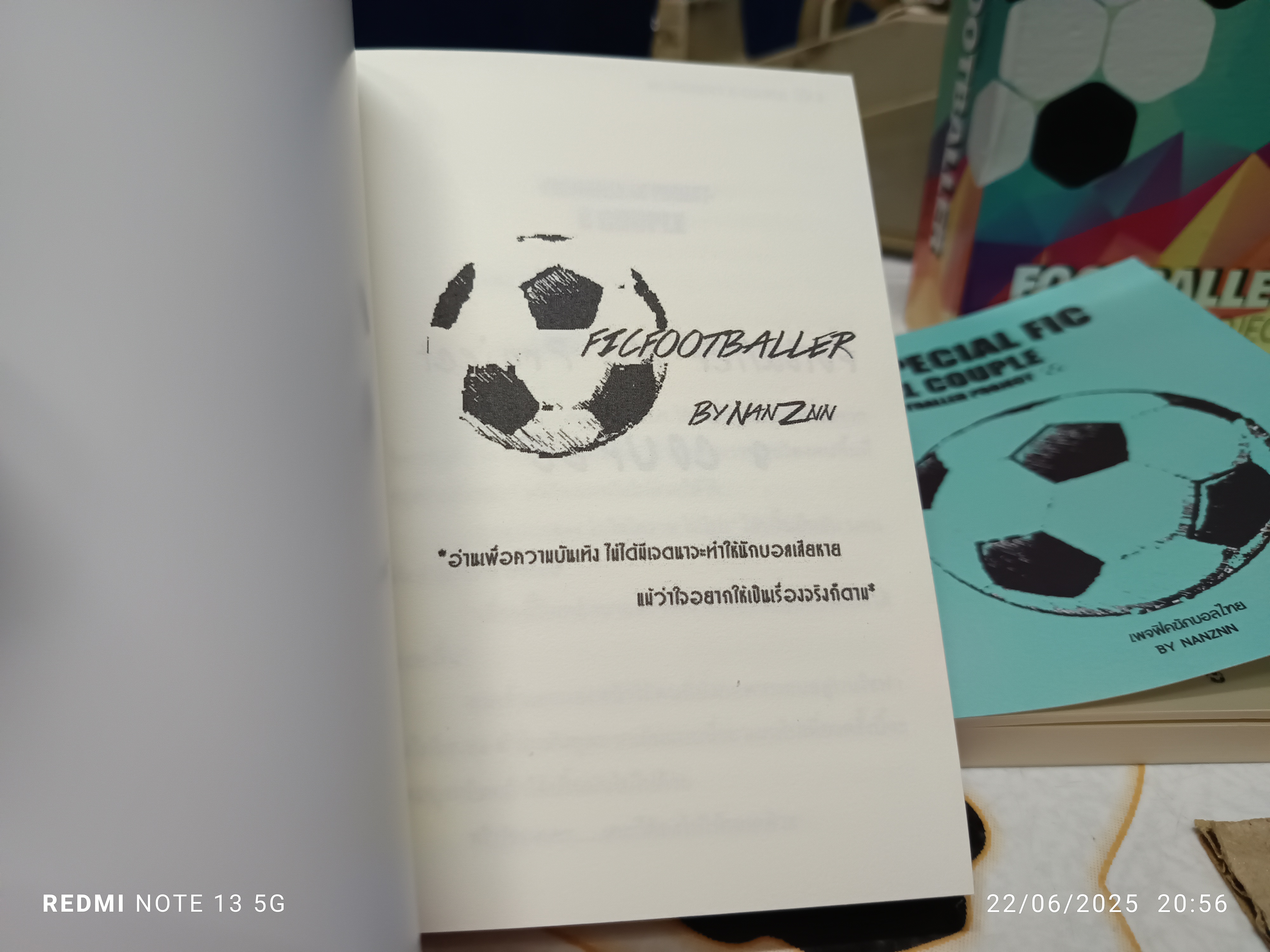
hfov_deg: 71.6
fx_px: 881
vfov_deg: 56.8
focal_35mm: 24
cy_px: 476
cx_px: 635
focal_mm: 5.31
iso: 1223
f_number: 1.7
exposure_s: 1/50
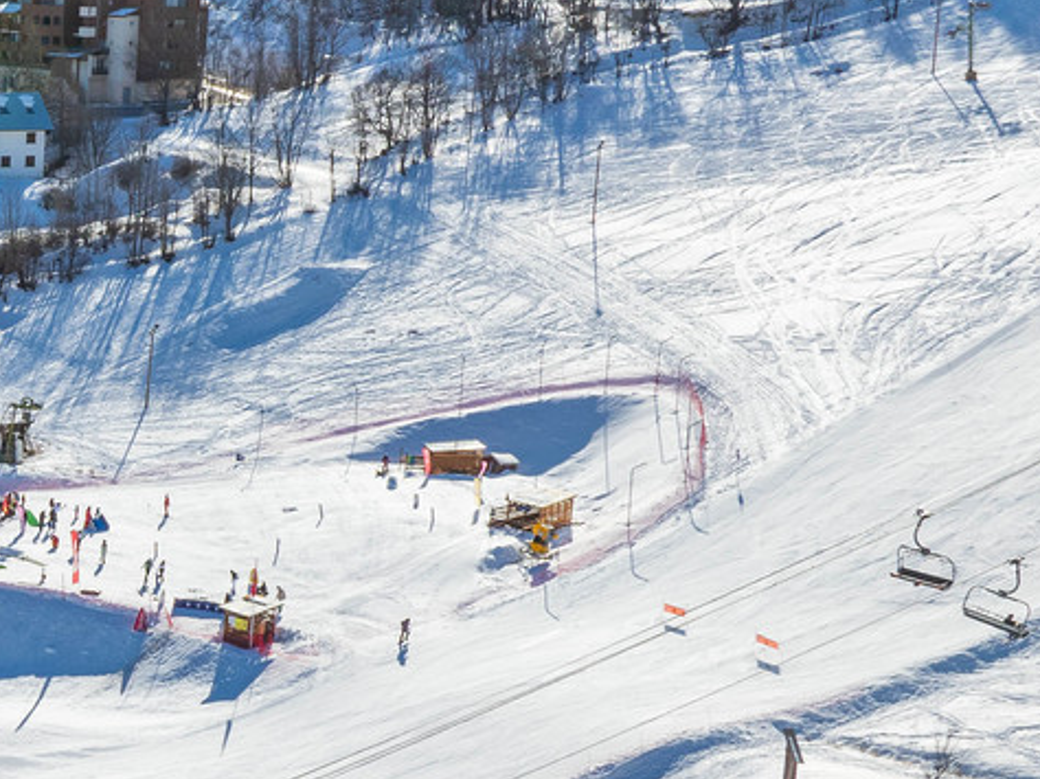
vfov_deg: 18.0
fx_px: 2432
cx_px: -404
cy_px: 619
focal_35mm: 81
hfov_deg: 21.3
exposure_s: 1/240
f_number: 11
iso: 100
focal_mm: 12.3
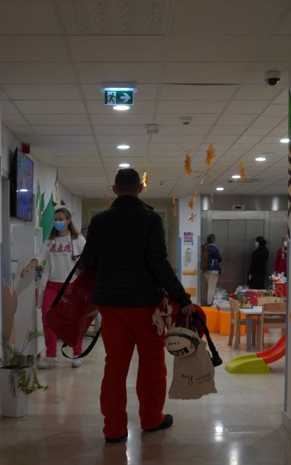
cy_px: 302
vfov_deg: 35.1
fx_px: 731
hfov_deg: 22.5
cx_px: 137
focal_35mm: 58
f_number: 3.5
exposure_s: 1/200
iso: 800
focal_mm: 24.9
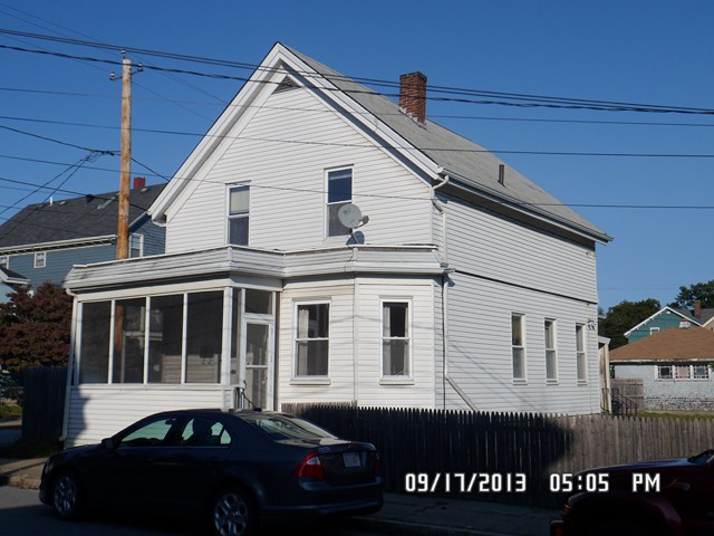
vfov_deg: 34.3
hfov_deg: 44.8
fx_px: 866
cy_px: 268
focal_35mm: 42
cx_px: 357
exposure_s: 1/180
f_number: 11.3
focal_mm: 6.5
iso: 80
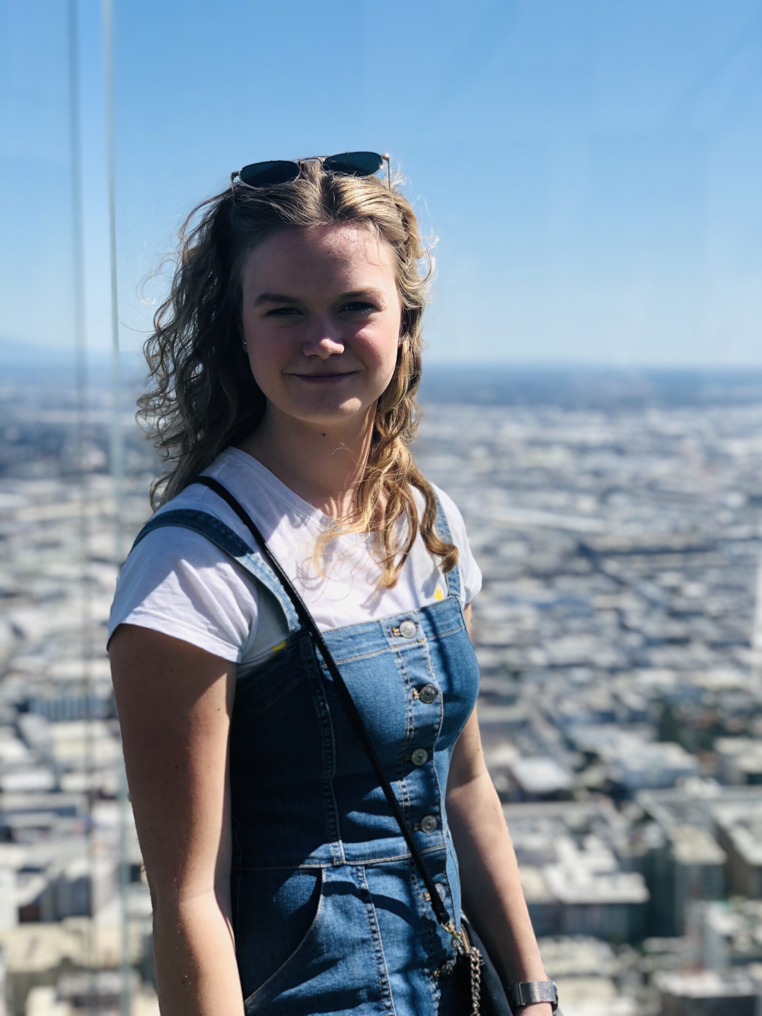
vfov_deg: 36.8
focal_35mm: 52
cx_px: 381
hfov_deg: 28.0
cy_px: 508
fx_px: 1526
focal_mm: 6
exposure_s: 1/842
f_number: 2.4
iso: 16
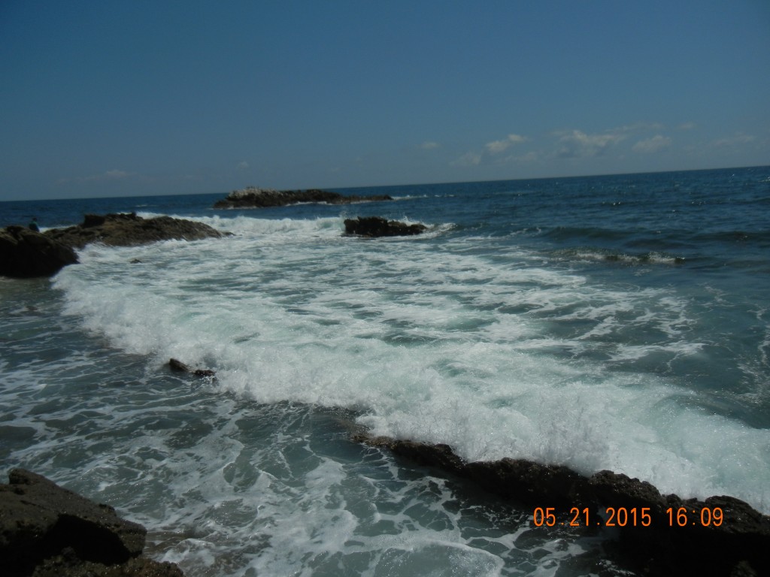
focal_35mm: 30
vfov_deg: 46.8
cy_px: 288
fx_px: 667
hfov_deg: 60.0
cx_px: 385
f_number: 7
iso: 160
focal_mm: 5.4
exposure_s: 1/2000
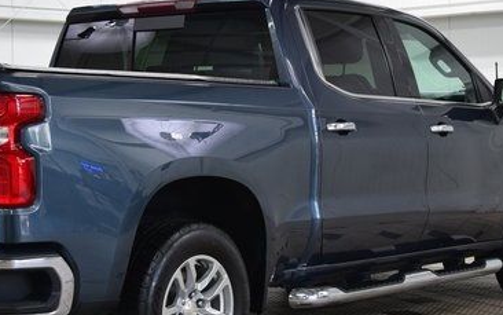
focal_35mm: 91
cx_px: 159
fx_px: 1248
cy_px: 169
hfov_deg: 22.7
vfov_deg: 14.4
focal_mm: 34
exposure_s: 1/15
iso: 450
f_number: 6.3
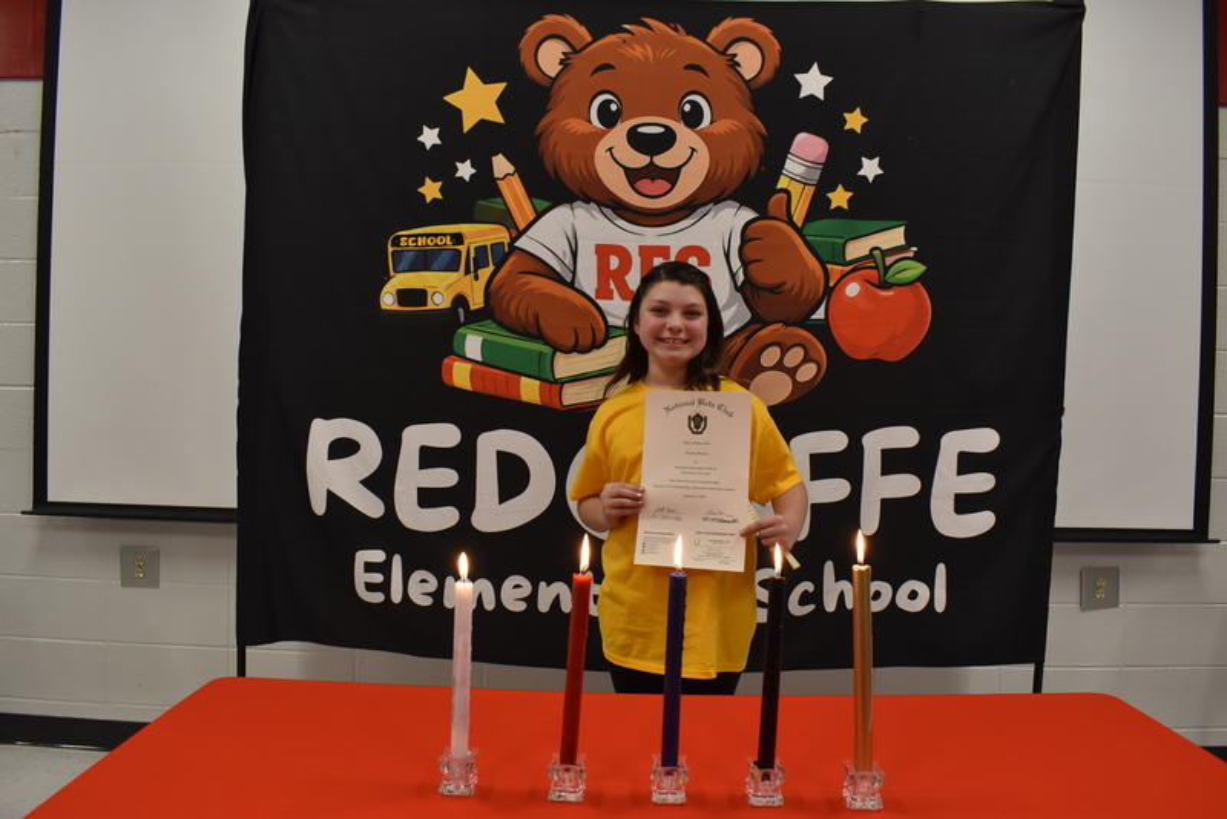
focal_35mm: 27
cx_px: 614
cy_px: 410
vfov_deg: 48.0
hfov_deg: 67.4
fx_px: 921
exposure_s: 1/30
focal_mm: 18
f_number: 7.1
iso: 500
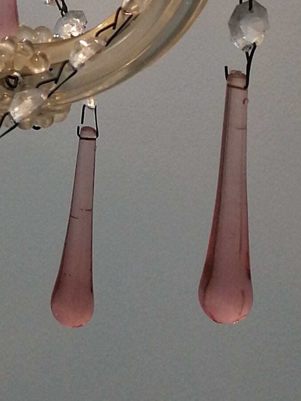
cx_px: -309
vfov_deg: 12.1
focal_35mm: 152
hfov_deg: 9.1
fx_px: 1762
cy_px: -277
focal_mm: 3.95
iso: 64
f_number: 1.8
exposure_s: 1/100
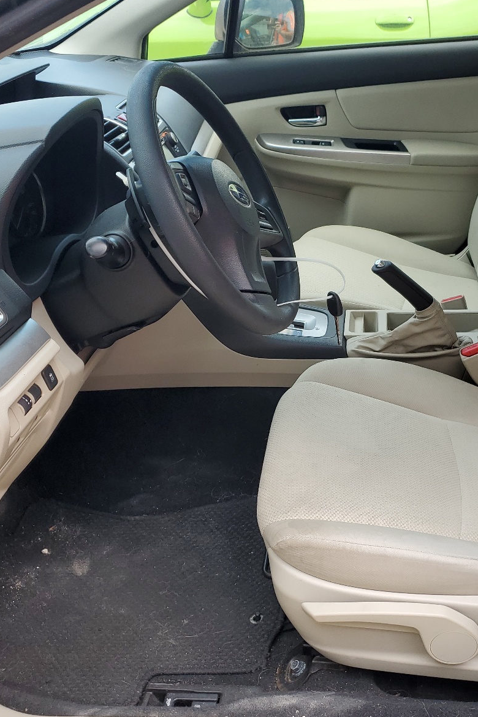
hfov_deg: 35.2
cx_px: 355
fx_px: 736
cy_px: 359
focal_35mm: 37
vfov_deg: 51.9
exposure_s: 1/217
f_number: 1.5
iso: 50
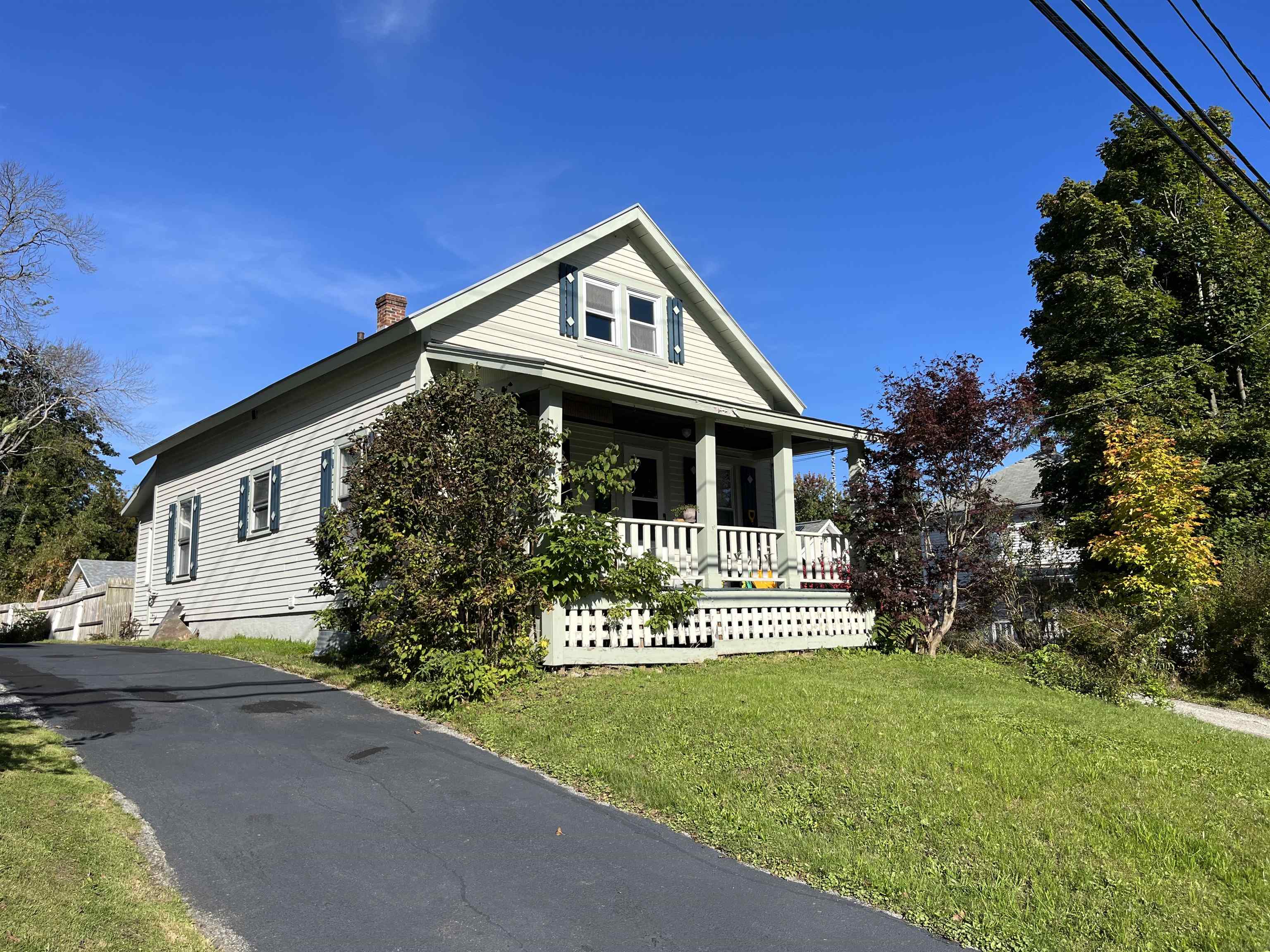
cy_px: 476
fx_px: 954
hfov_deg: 67.3
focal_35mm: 26
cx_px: 635
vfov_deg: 53.1
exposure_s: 1/3521
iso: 50
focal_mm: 5.1
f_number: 1.6
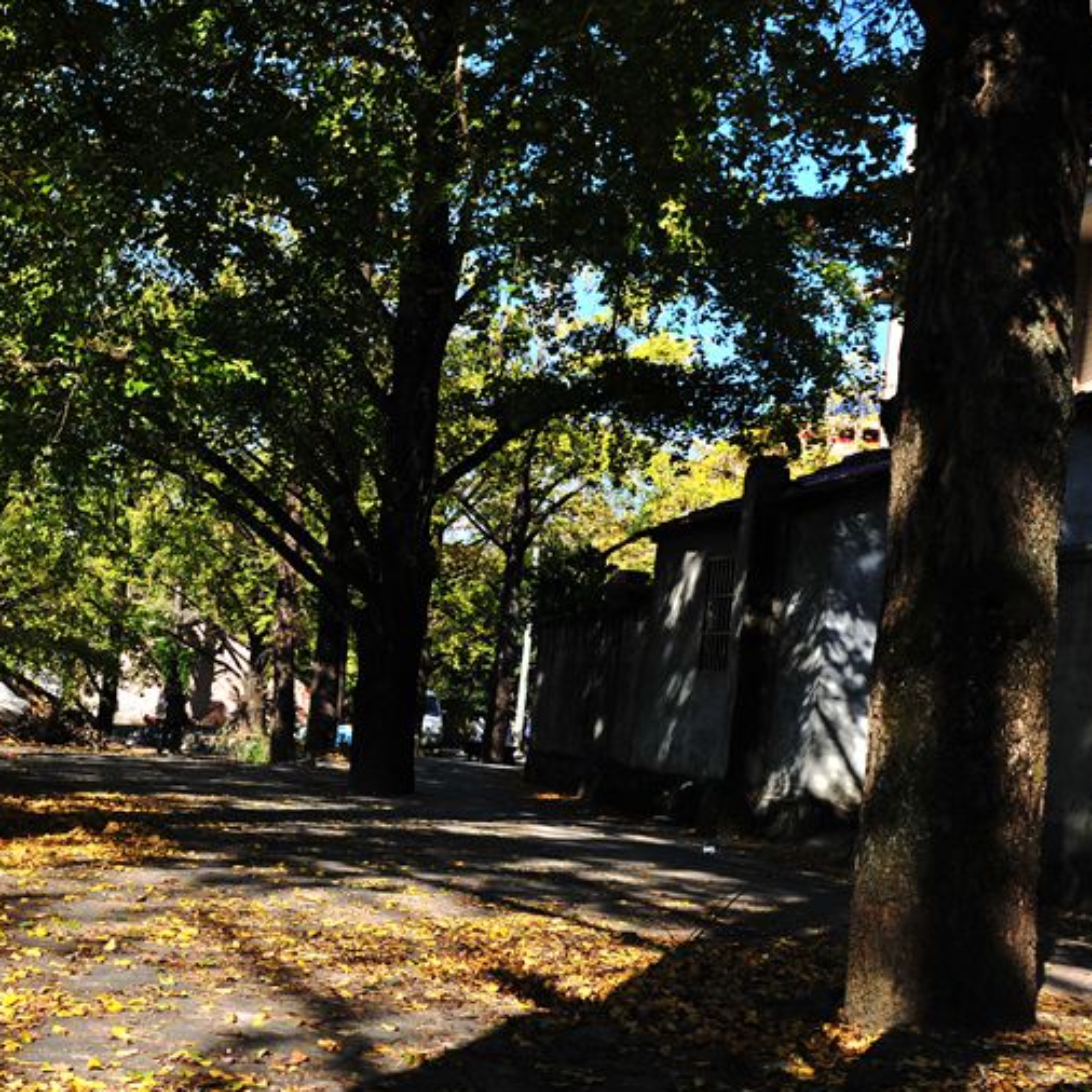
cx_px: 270
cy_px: 612
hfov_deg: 35.2
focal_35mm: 47
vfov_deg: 36.0
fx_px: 1677
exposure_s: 1/200
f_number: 8
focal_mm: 28
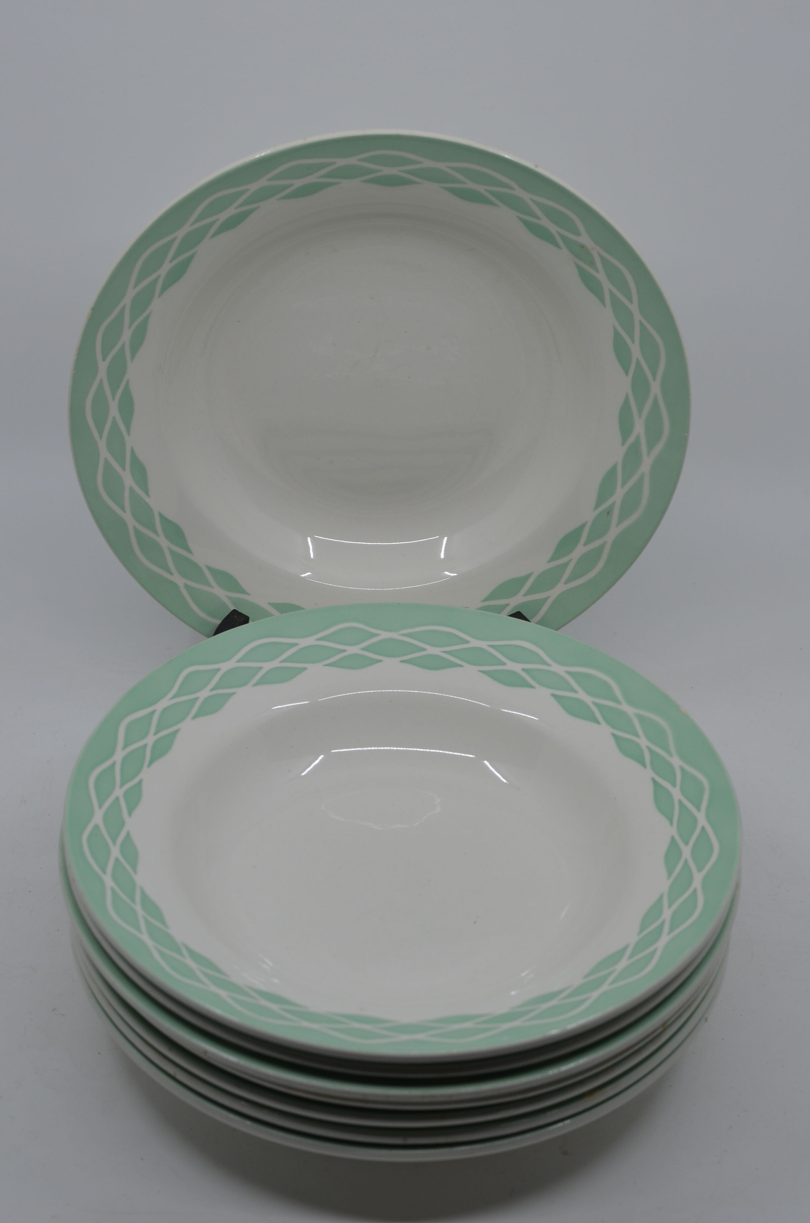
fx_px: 2543
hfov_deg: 18.1
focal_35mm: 75
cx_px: 405
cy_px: 612
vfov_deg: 27.0
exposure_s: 1/160
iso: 200
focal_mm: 50
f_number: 6.3
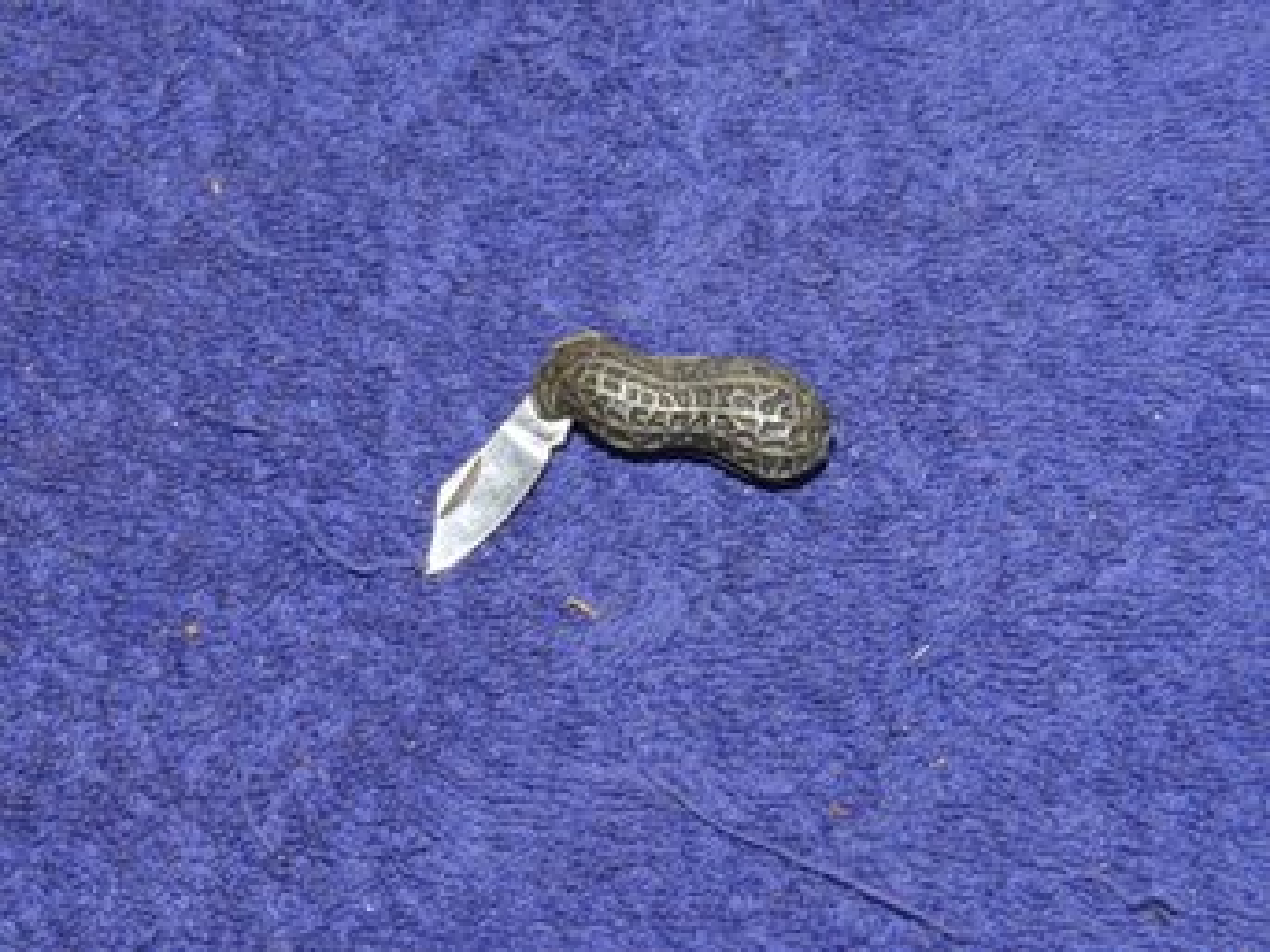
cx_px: 635
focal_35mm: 53
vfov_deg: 27.5
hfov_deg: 36.2
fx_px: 1944
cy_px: 476
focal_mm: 9.4
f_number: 4.4
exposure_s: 1/30
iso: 200
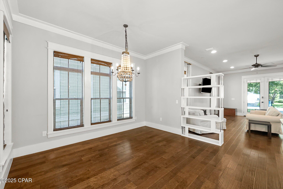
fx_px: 110
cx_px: 142
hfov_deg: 104.2
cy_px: 94
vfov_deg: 81.3
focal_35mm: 14
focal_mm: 14
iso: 400
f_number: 8
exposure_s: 1/4
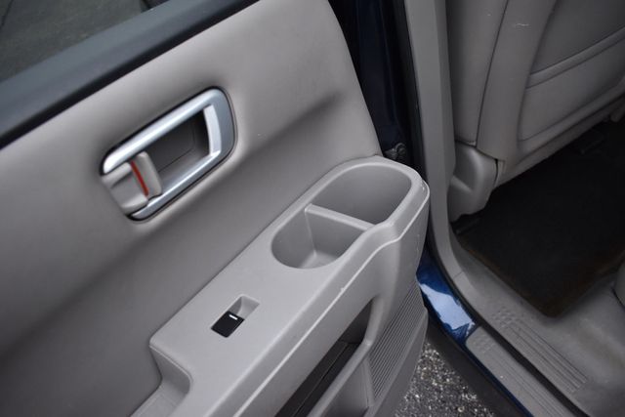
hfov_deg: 67.4
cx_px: 312
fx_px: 469
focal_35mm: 27
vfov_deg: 48.0
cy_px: 208
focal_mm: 18
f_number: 3.5
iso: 720
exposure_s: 1/250
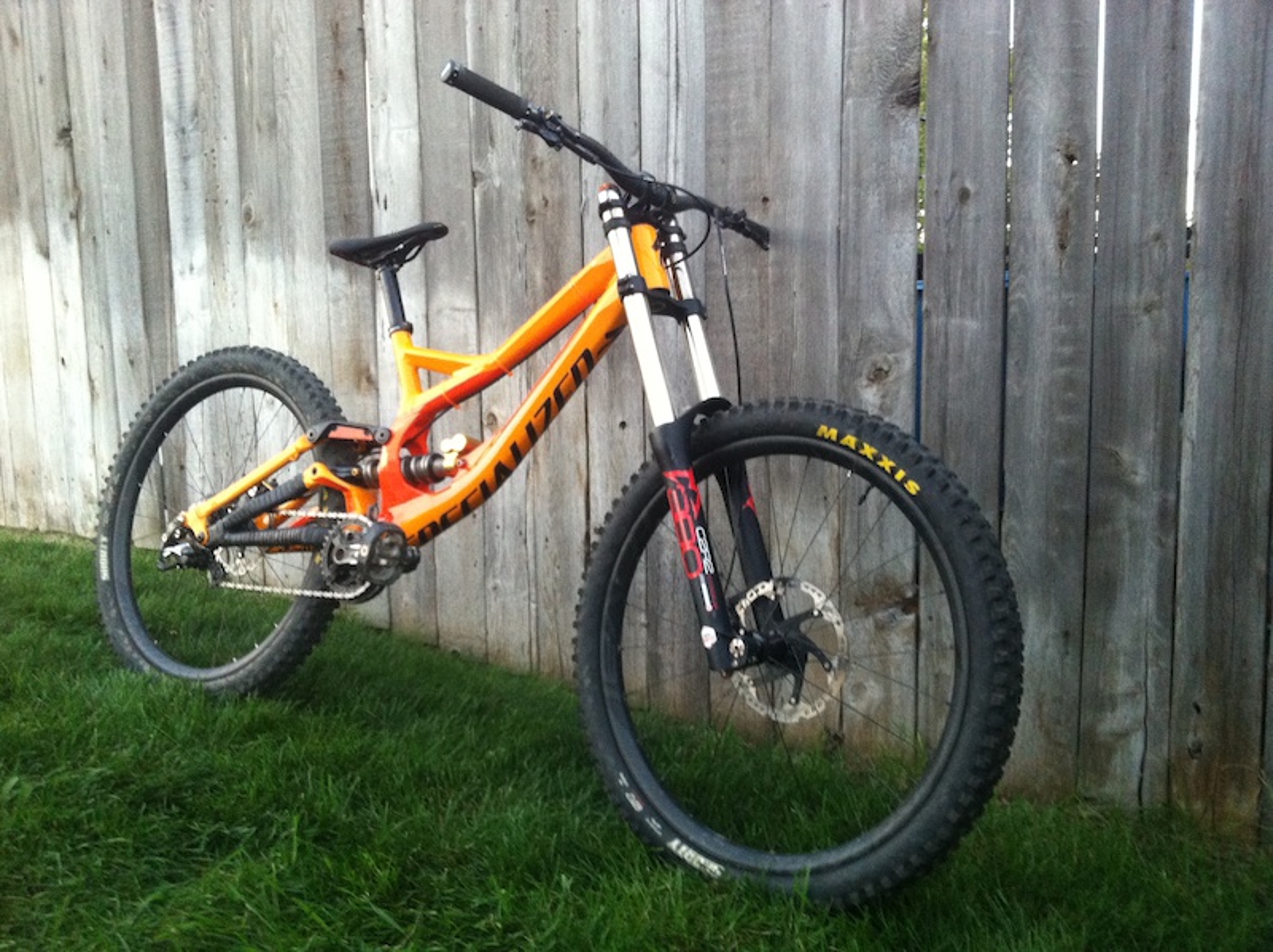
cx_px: 636
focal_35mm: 35
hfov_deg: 52.7
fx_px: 1286
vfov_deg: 40.6
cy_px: 476
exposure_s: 1/15
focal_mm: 3.85
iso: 320
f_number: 2.8
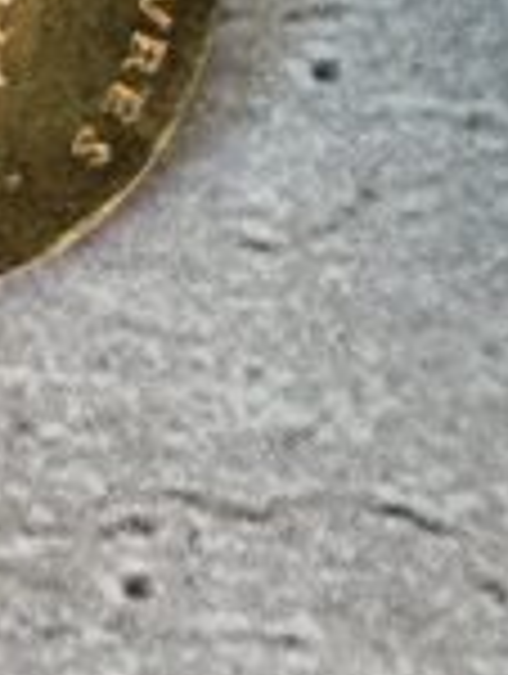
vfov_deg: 7.9
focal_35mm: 248
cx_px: -157
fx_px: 4839
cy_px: -81
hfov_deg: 6.0
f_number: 1.65
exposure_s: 1/25
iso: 320
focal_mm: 6.19
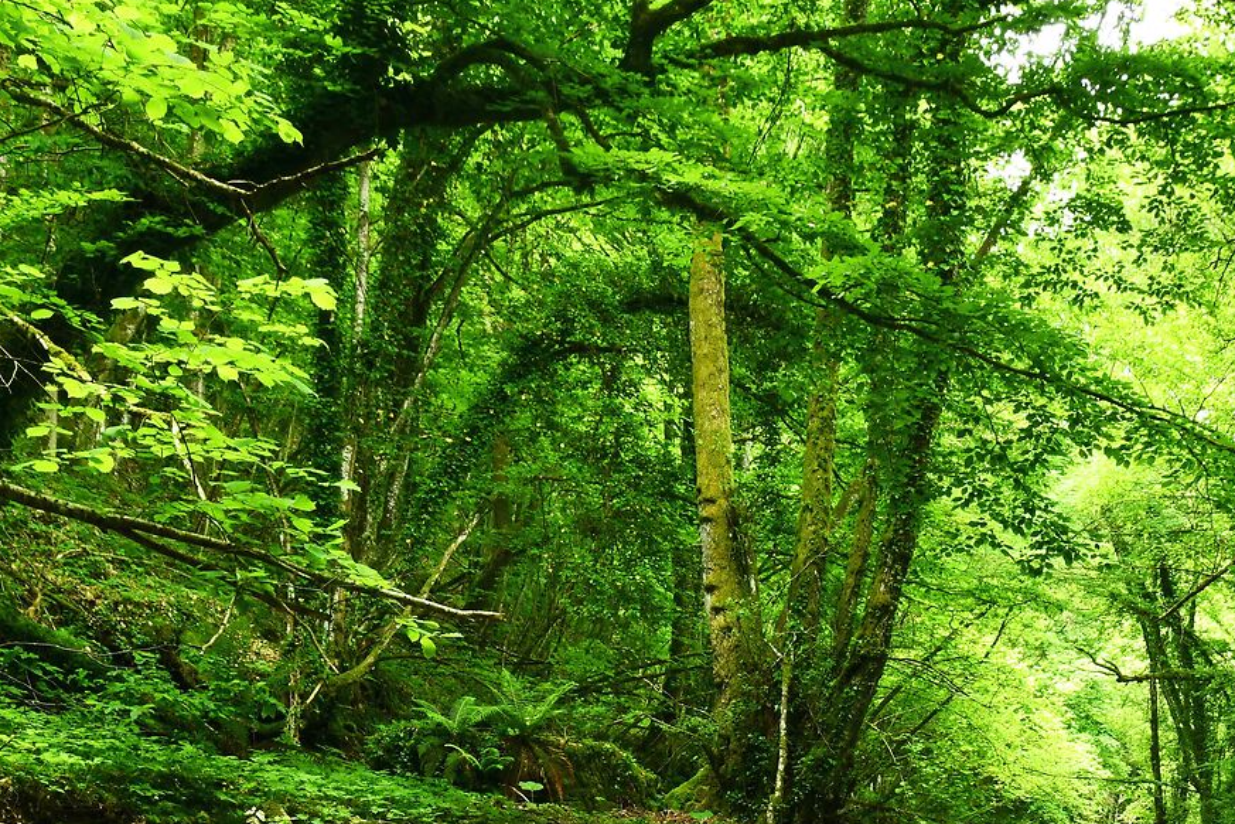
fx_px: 1509
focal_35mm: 44
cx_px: 871
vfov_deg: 25.6
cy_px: 1110
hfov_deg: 43.5
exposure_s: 1.3
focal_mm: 16
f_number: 11
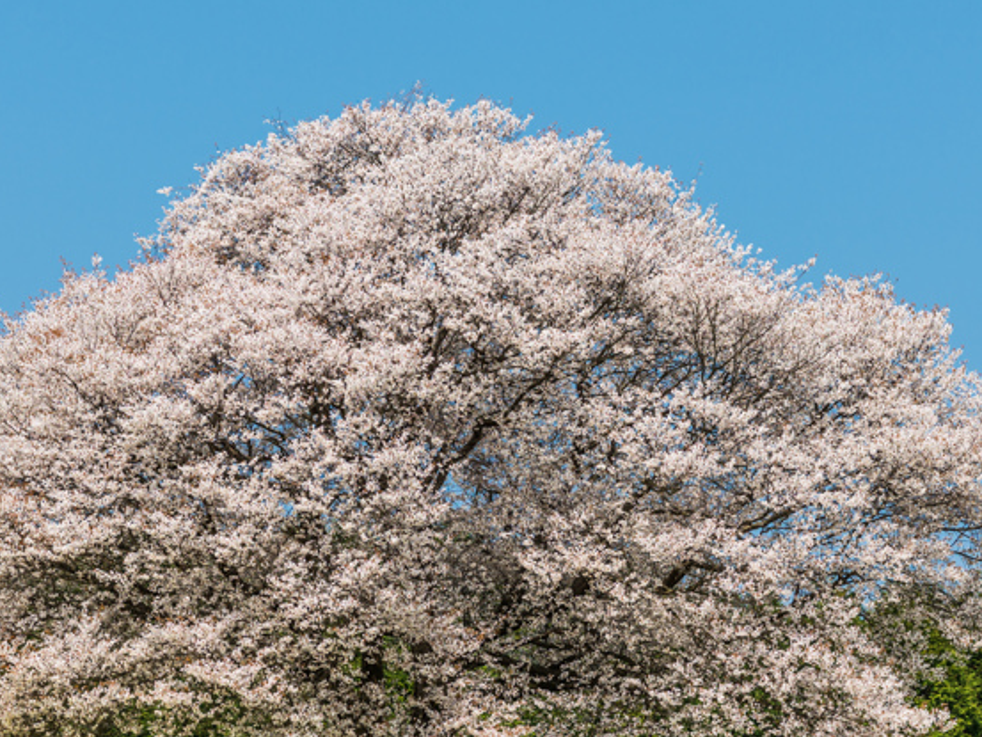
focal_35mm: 178
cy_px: 500
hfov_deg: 11.1
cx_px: 446
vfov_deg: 8.3
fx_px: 5051
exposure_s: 1/800
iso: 100
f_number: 5.6
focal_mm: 100
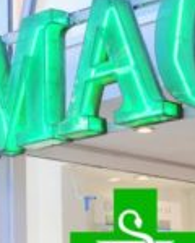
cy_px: 83
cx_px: 10
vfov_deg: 10.0
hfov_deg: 8.0
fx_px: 1385
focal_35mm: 192
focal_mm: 44
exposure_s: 1/160
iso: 640
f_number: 6.3
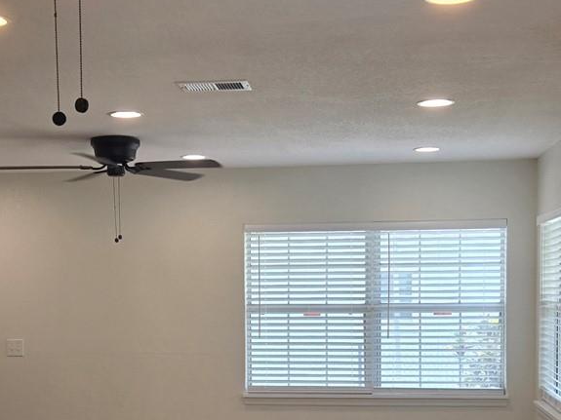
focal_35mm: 64
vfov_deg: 22.6
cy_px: 343
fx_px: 1037
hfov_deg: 30.2
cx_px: 249
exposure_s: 1/120
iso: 40
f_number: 1.8
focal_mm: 5.4
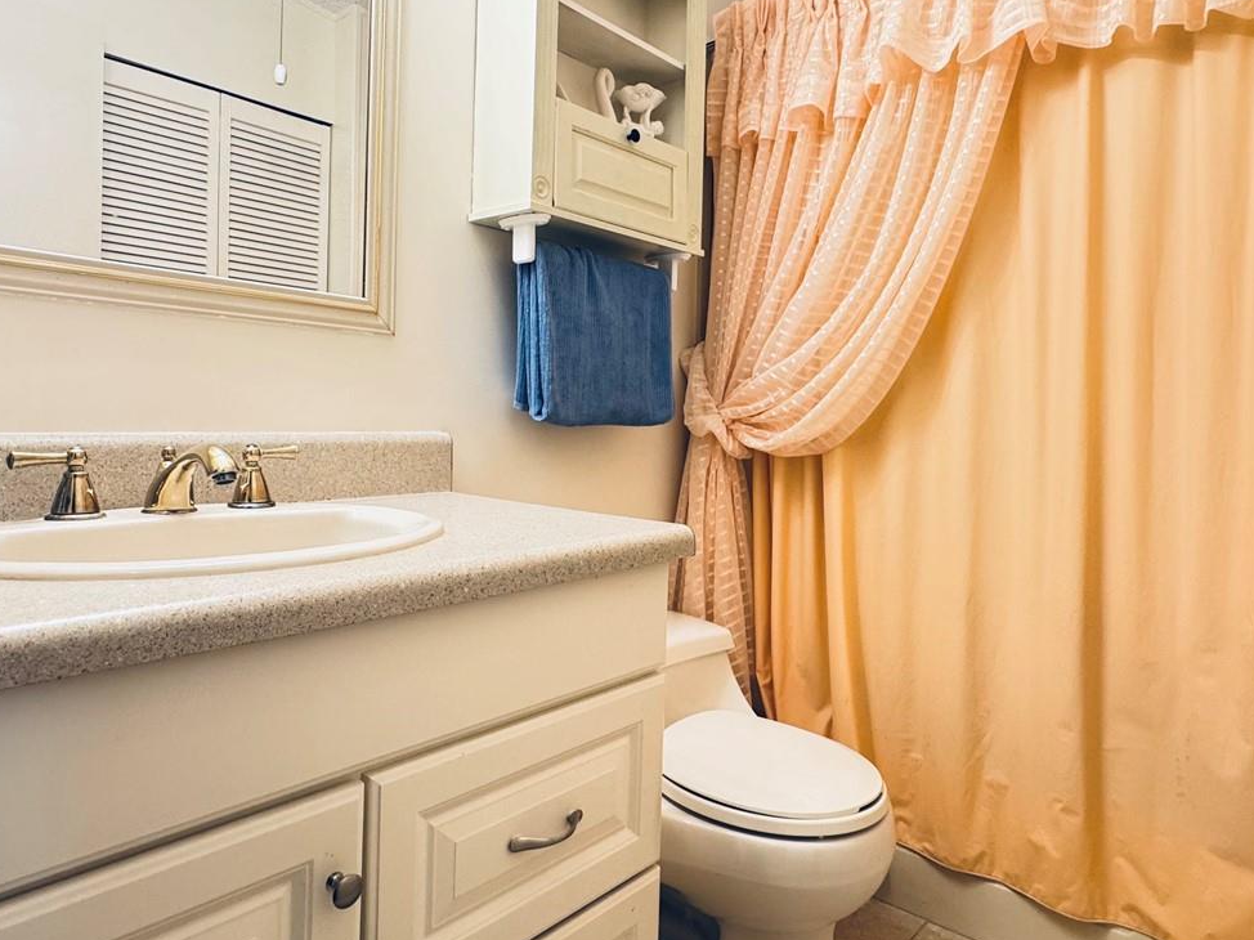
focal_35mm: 23
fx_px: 833
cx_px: 644
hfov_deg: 73.9
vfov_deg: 58.8
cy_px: 430
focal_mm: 2.22
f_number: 2.2
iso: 200
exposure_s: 1/60
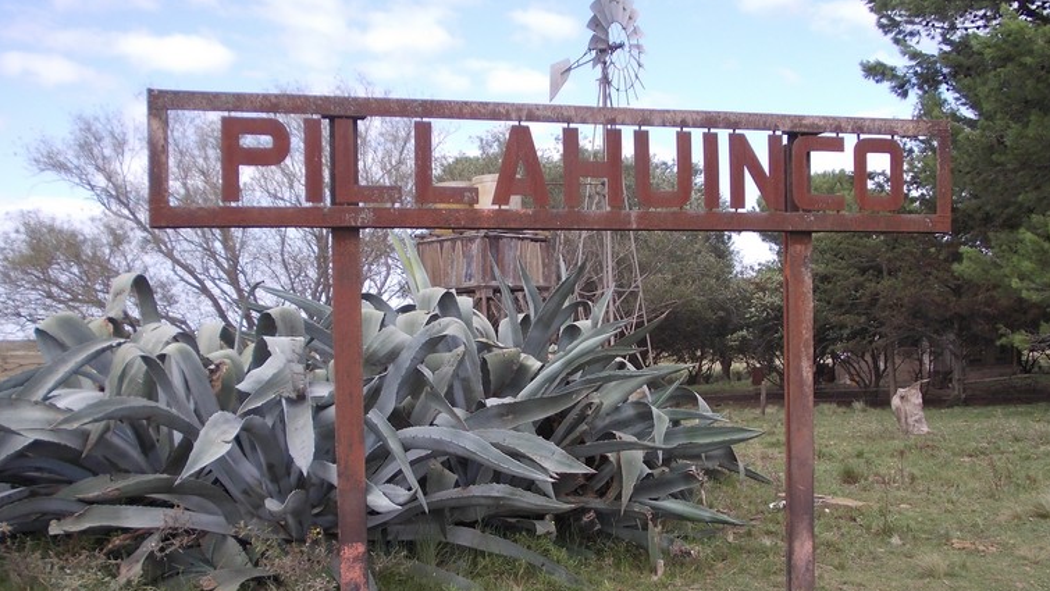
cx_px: 522
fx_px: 1170
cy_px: 363
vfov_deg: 28.3
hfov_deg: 48.3
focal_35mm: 42
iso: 80
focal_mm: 5.3
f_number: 3.1
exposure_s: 1/500
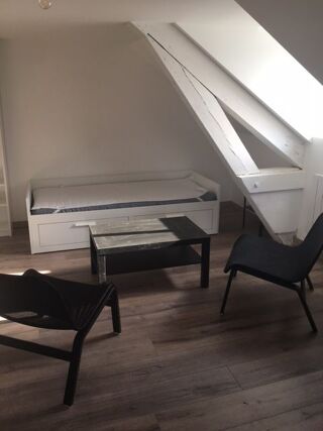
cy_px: 216
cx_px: 162
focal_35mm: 29
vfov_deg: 61.7
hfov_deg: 48.2
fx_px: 361
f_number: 2.2
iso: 32
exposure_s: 1/50
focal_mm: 4.15
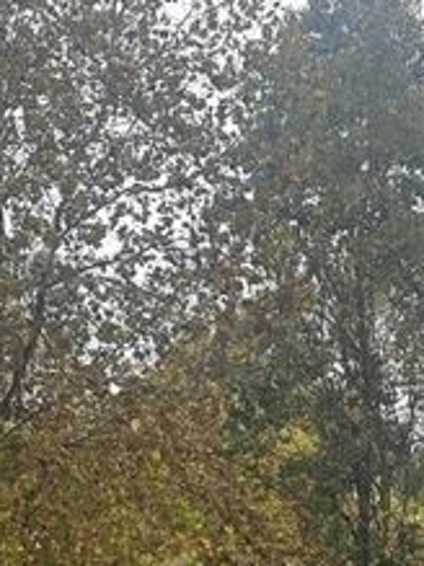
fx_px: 1193
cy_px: 769
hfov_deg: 20.0
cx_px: 122
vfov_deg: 23.2
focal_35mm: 73
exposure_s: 1/121
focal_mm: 6.86
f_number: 1.78
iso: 250
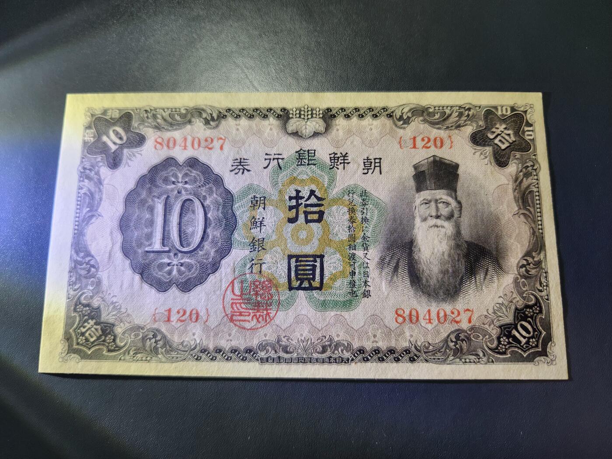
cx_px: 306
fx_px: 407
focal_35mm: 23
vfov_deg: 58.9
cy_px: 230
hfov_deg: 73.9
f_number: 1.8
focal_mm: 5.4
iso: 160
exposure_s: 1/101
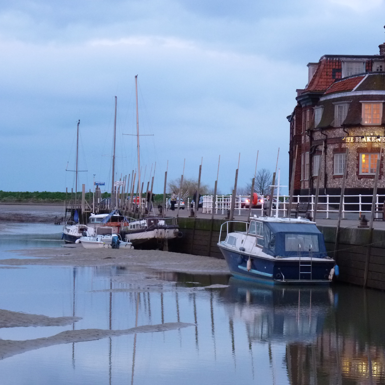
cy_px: 193
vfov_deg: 15.0
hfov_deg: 15.0
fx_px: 1460
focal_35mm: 116
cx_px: 226
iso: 400
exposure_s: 1/30
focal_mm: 17.4
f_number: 3.6
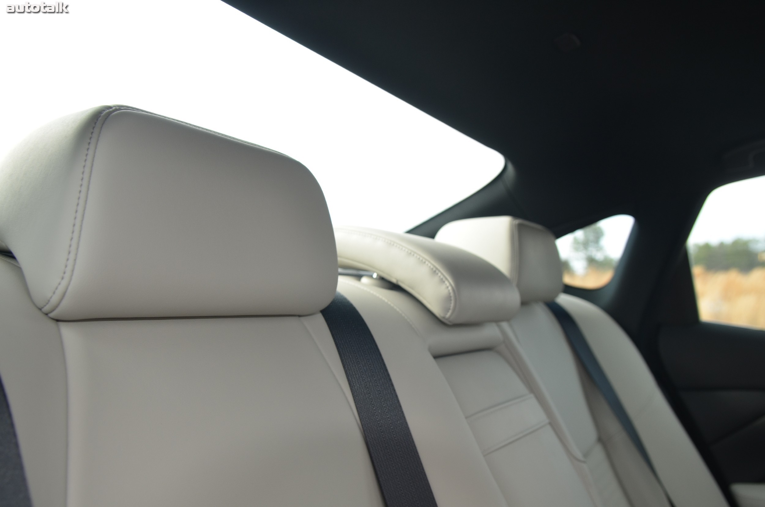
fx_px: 636
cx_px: 382
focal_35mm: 30
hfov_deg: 62.0
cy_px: 254
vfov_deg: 43.4
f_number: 4
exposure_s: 1/125
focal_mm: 20
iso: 320
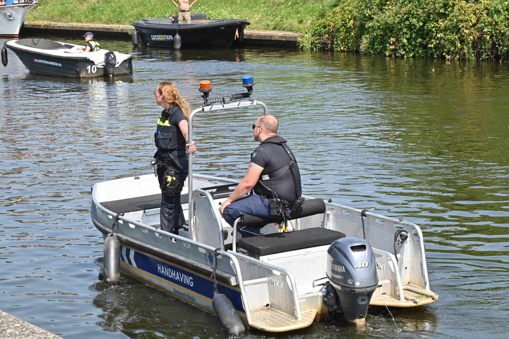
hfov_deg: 19.5
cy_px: 170
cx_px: 254
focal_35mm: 105
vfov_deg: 13.0
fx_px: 1484
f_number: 22
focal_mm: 105
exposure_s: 1/160
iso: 800
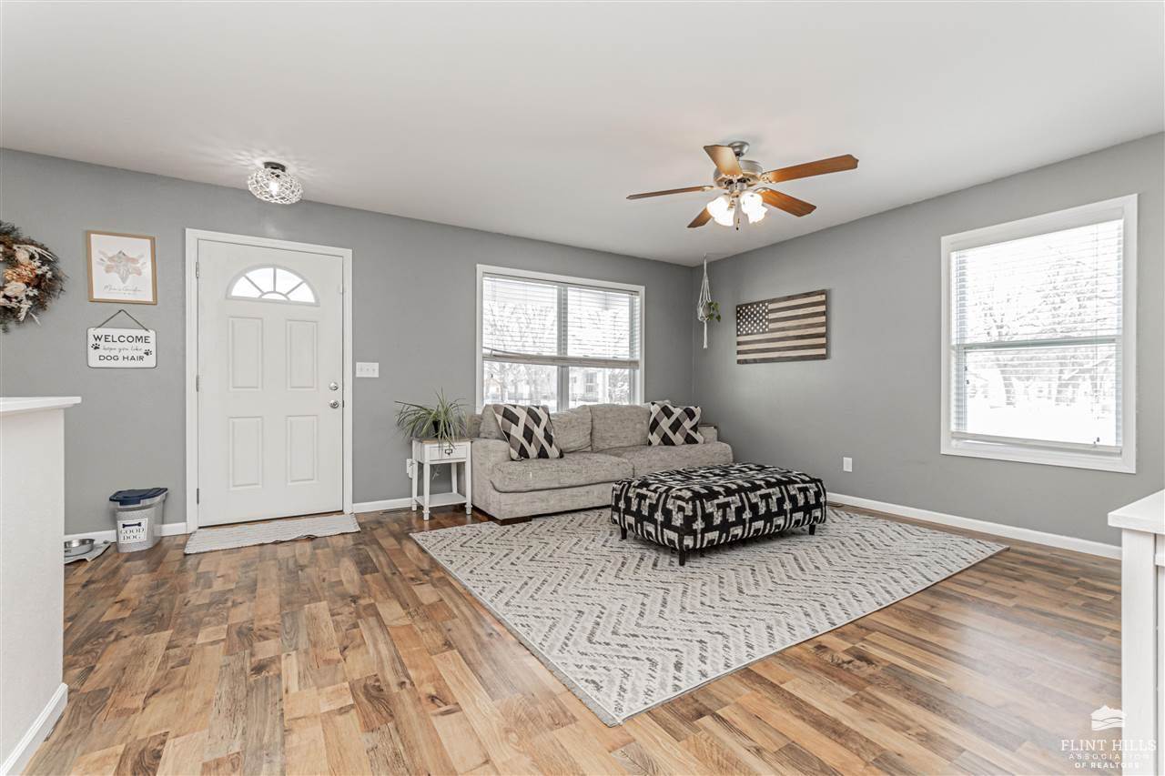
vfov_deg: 77.3
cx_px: 582
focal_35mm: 15
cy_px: 388
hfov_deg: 100.4
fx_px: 485
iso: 640
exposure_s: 1/60
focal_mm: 10
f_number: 10
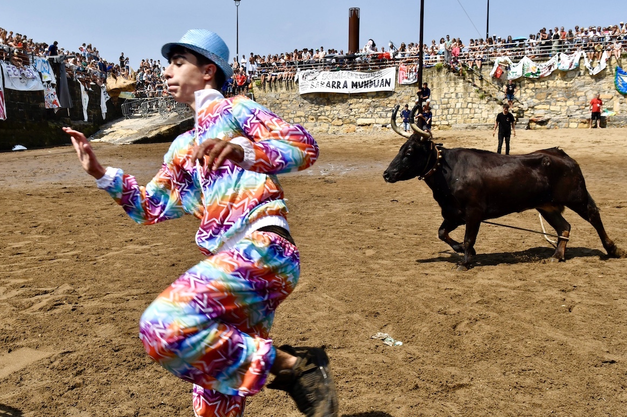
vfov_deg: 38.9
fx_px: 592
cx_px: 306
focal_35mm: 34
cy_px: 207
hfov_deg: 55.8
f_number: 8
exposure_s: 1/1000
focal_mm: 22
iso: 180
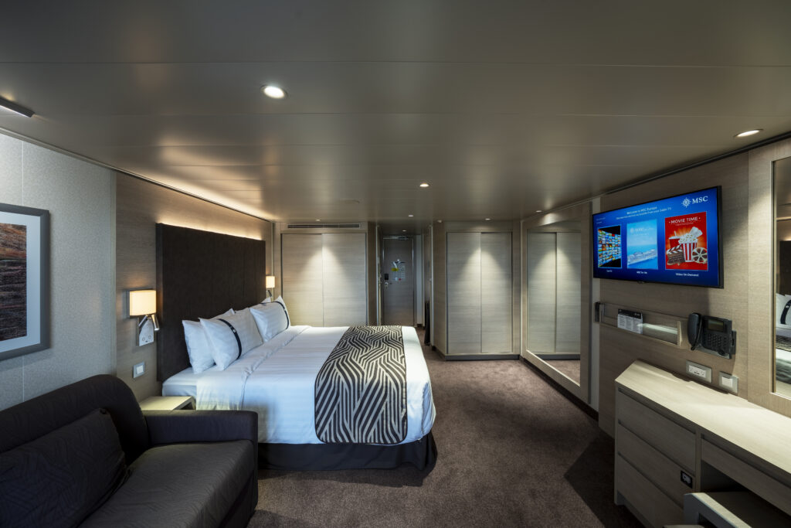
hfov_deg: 108.3
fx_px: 286
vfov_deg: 85.4
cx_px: 396
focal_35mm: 13
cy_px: 264
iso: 200
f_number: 8
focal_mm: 13
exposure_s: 1/30
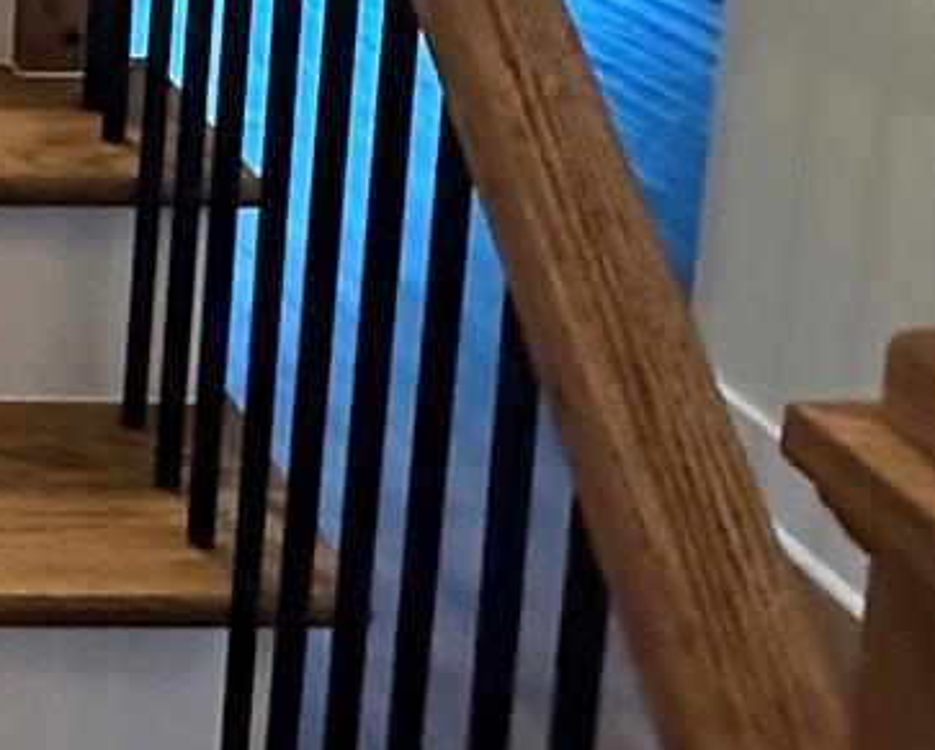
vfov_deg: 18.8
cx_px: -386
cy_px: -173
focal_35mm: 77
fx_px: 2132
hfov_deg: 21.5
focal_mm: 2.22
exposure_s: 1/60
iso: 800
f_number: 2.2
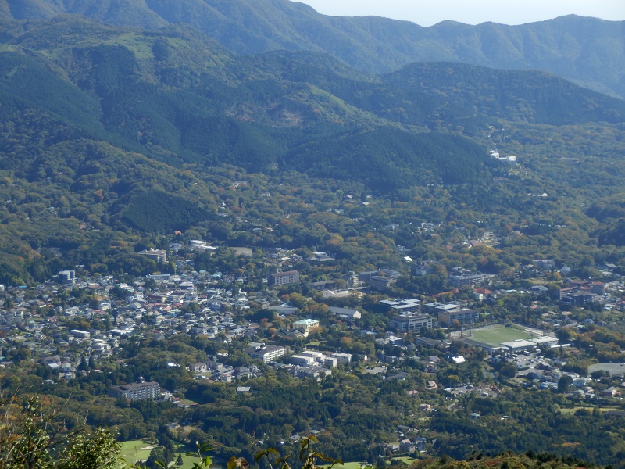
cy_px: 234
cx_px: 312
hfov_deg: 17.7
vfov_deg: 13.3
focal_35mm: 111
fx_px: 2004
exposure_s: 1/250
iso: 80
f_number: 5.5
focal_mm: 19.6
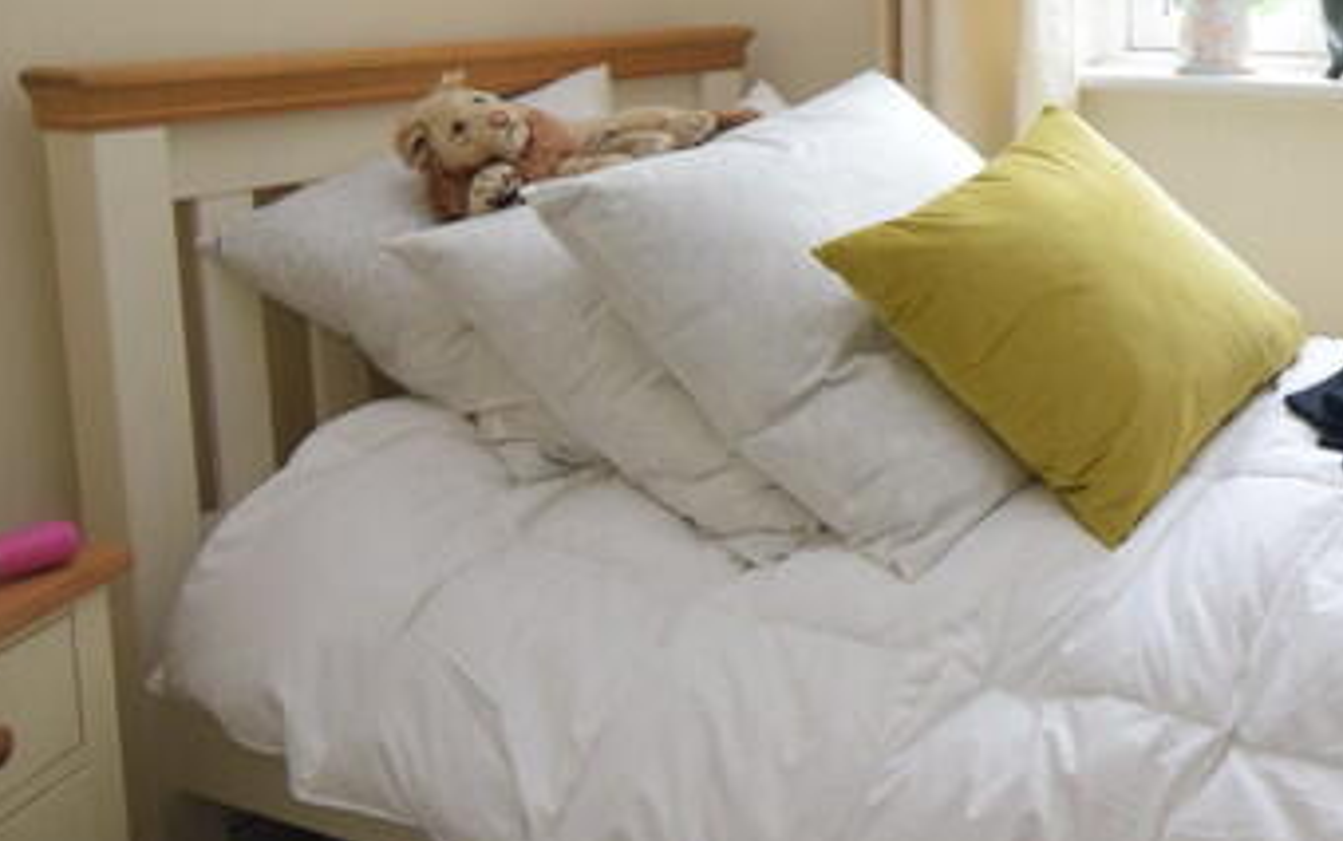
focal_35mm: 46
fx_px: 1685
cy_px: 227
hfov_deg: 39.9
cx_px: 1232
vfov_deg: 27.7
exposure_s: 1/60
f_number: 4.5
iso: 800
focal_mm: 10
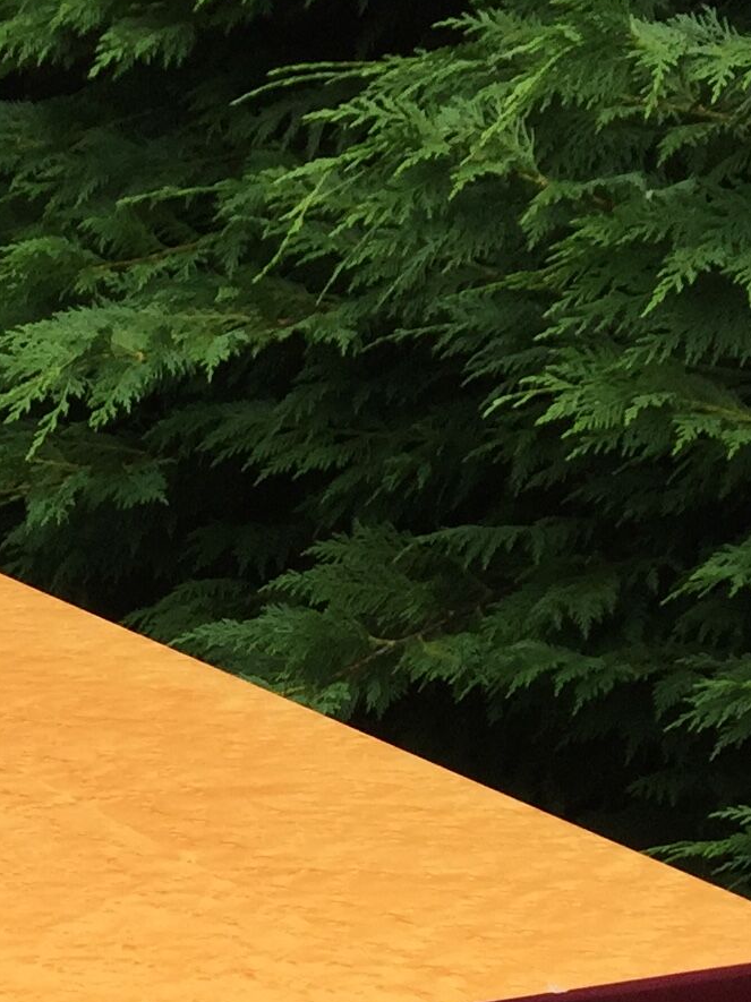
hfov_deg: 12.8
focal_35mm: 107
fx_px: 3097
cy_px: 1525
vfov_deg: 16.6
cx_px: -502
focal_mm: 4.15
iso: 32
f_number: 2.2
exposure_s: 1/1199
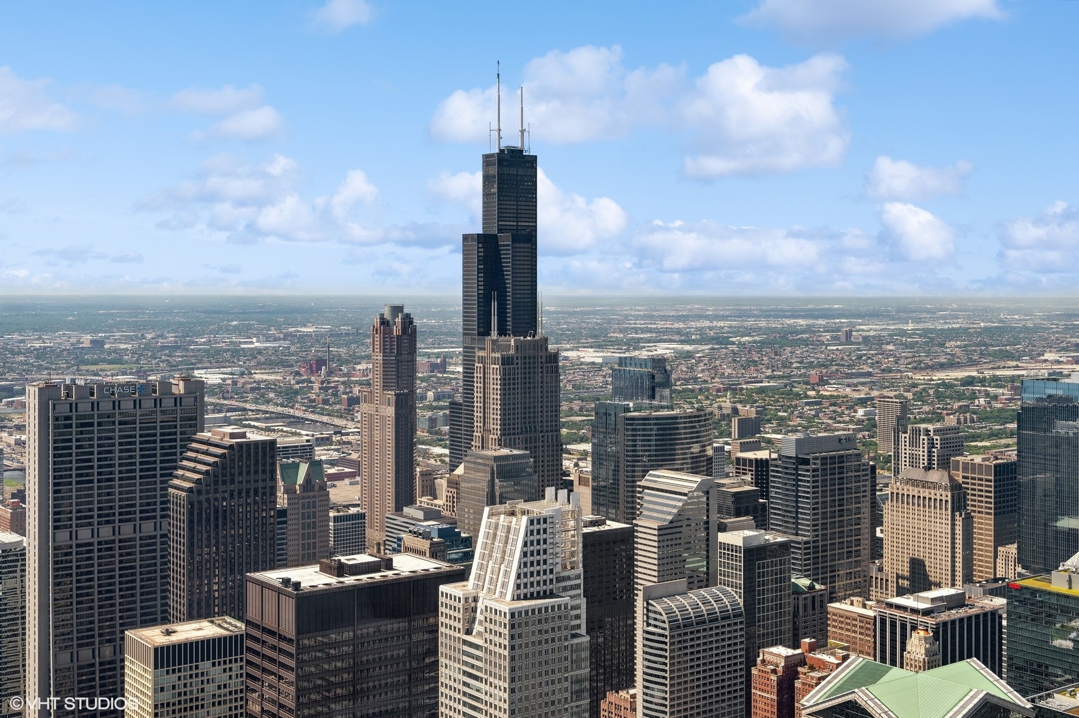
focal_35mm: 45
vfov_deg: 29.8
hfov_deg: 43.6
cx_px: 540
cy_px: 359
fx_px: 1348
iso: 200
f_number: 9.5
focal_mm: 30
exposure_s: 1/125
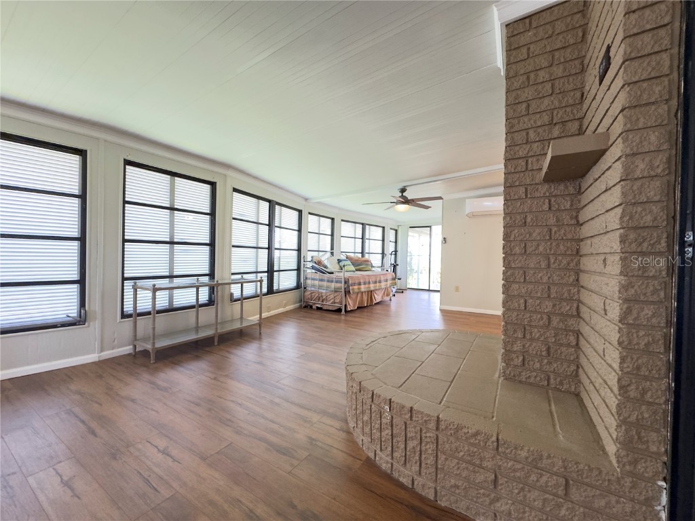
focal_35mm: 14
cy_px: 260
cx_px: 348
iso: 500
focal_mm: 2.22
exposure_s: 1/60
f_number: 2.2
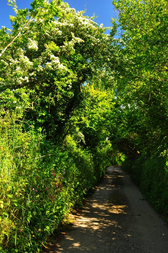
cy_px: 126
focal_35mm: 33
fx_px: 231
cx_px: 84
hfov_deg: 39.9
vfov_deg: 57.3
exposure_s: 1/100
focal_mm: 22
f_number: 5
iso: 320
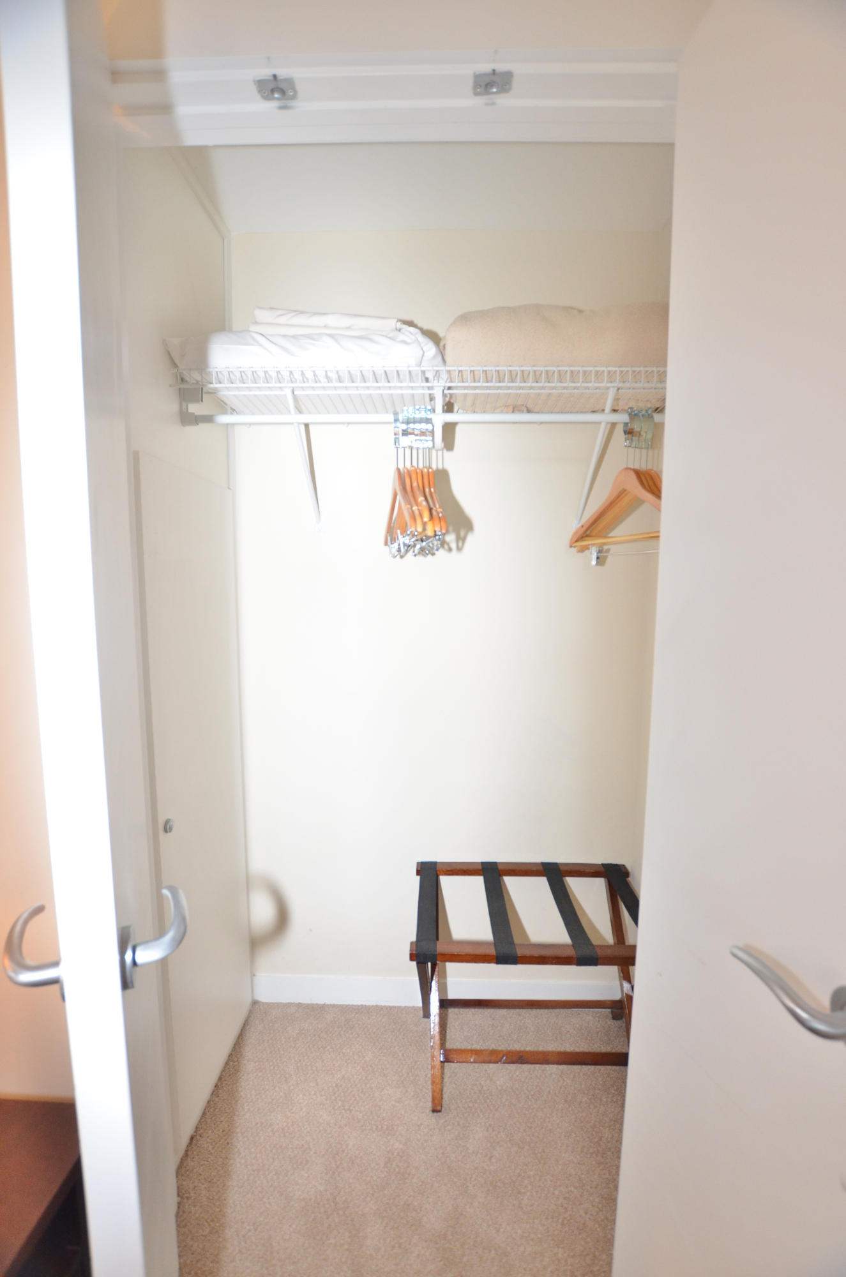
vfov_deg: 92.6
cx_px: 423
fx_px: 611
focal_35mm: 17
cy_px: 638
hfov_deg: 69.4
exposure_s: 1/60
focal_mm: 11.5
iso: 800
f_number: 4
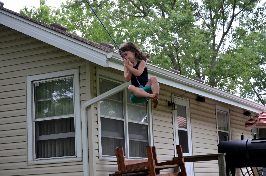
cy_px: 88
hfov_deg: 27.1
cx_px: 133
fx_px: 553
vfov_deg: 18.1
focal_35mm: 75
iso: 1600
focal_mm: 50
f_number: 5
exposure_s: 1/500
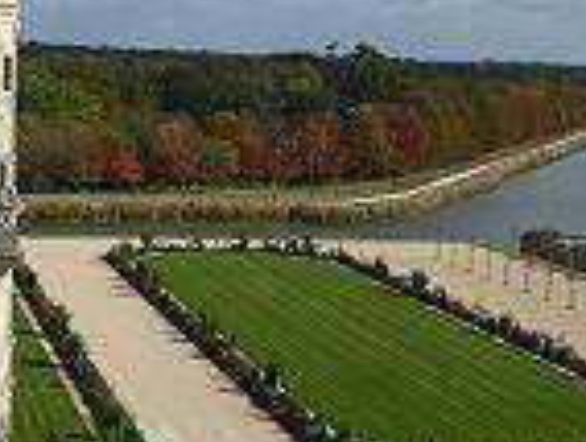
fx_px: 1526
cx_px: 107
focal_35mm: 90
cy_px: 124
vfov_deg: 16.4
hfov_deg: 21.4
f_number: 3.5
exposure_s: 1/1300
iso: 100
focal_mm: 5.4
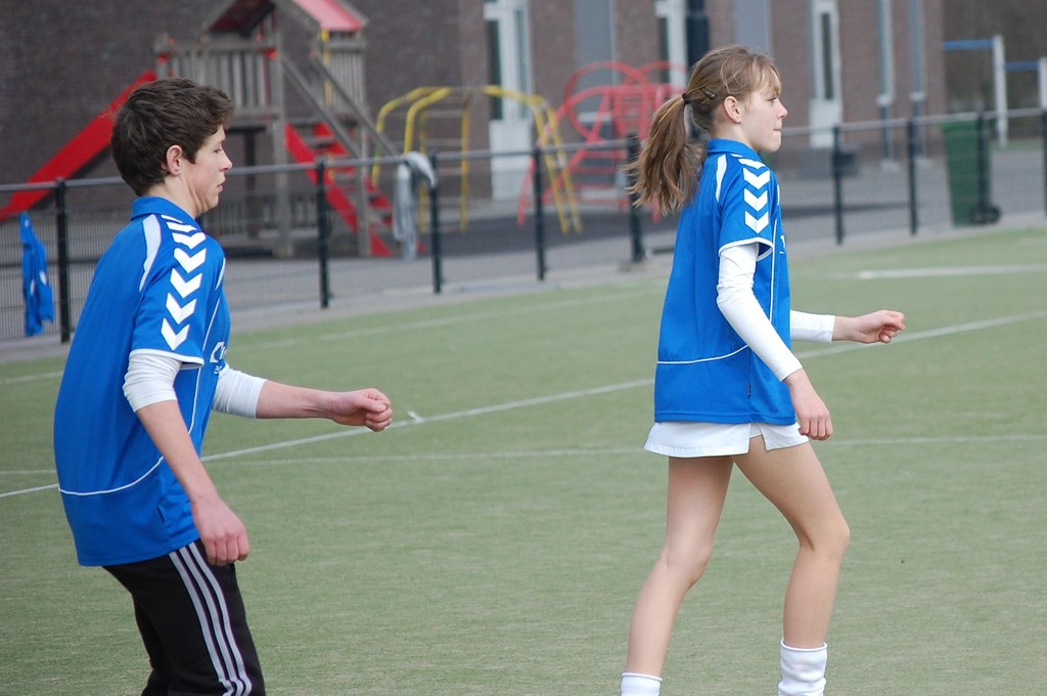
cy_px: 348
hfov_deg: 11.4
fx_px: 5228
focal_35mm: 180
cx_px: 524
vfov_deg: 7.6
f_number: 4.8
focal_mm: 120
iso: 400
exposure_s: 1/1000
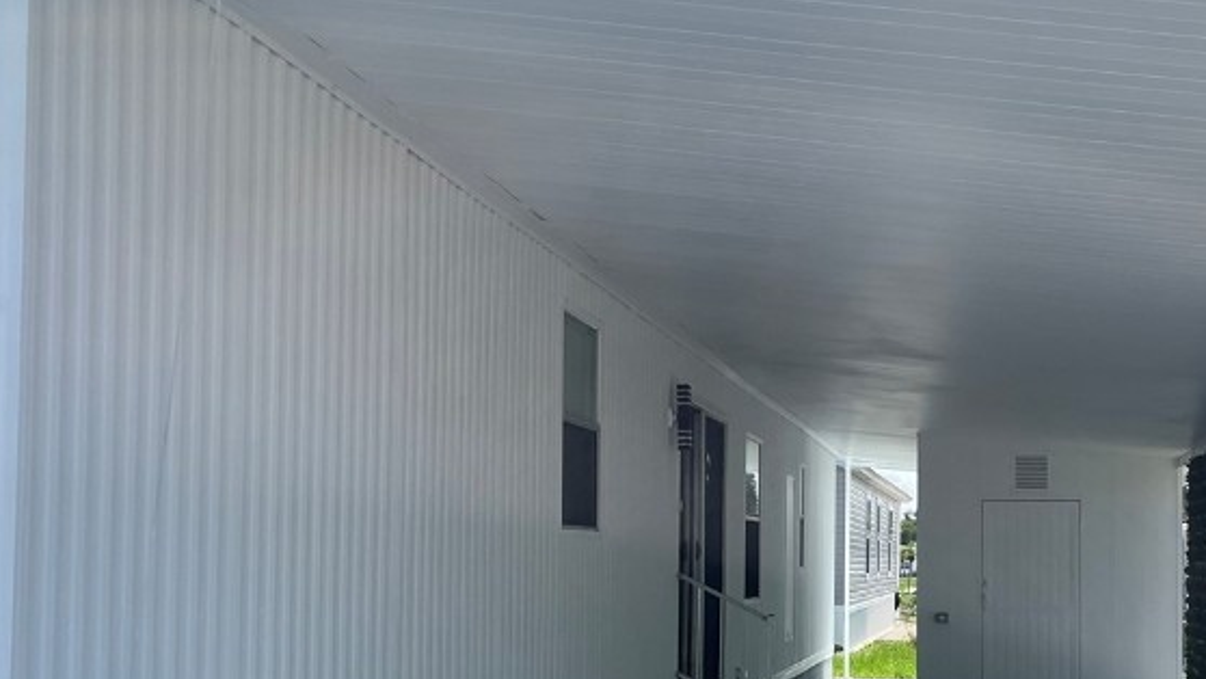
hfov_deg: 38.9
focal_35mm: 52
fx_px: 1663
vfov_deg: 22.8
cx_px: 899
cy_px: 515
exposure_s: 1/3135
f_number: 1.6
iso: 50
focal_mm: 5.1
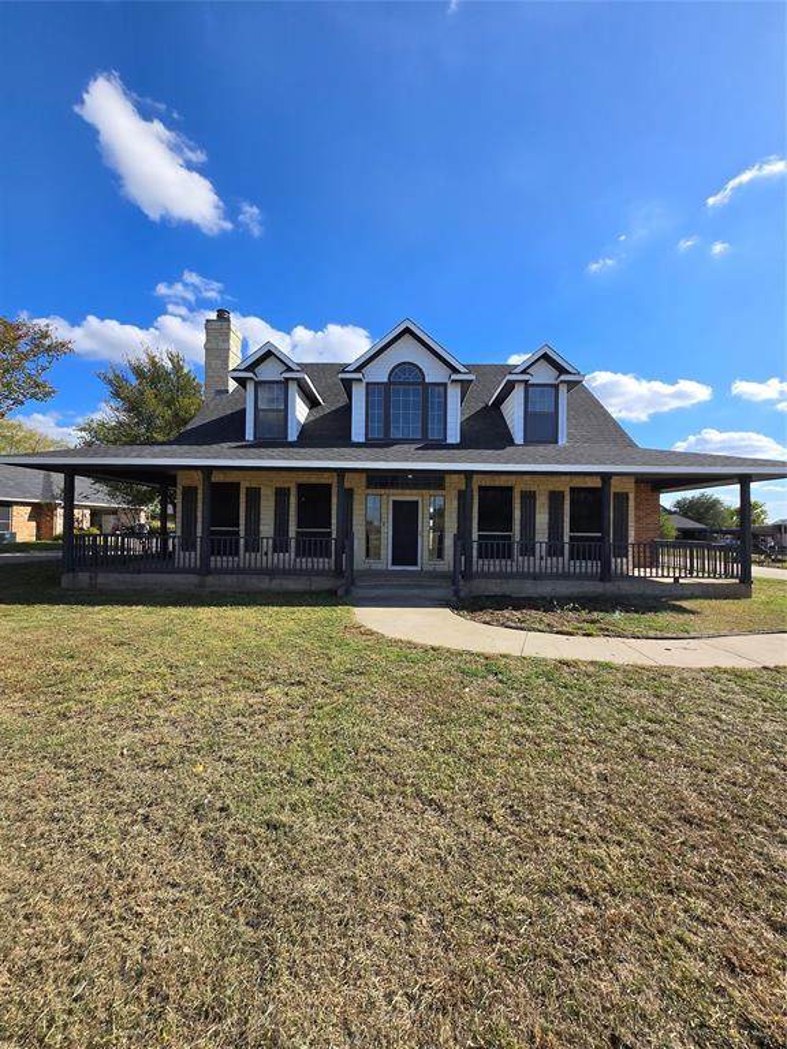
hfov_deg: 89.9
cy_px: 524
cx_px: 394
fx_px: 394
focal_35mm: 13
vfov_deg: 106.2
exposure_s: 1/1111
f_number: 2.2
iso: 25
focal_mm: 1.7
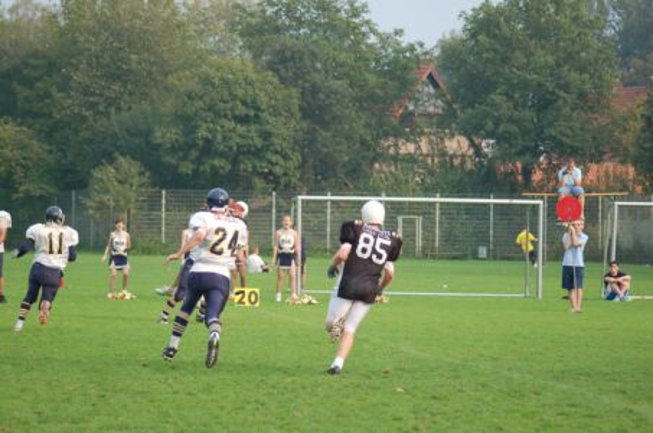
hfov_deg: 12.5
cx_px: 326
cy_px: 216
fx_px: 2987
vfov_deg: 8.3
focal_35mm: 165
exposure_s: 1/800
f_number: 4.2
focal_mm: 110
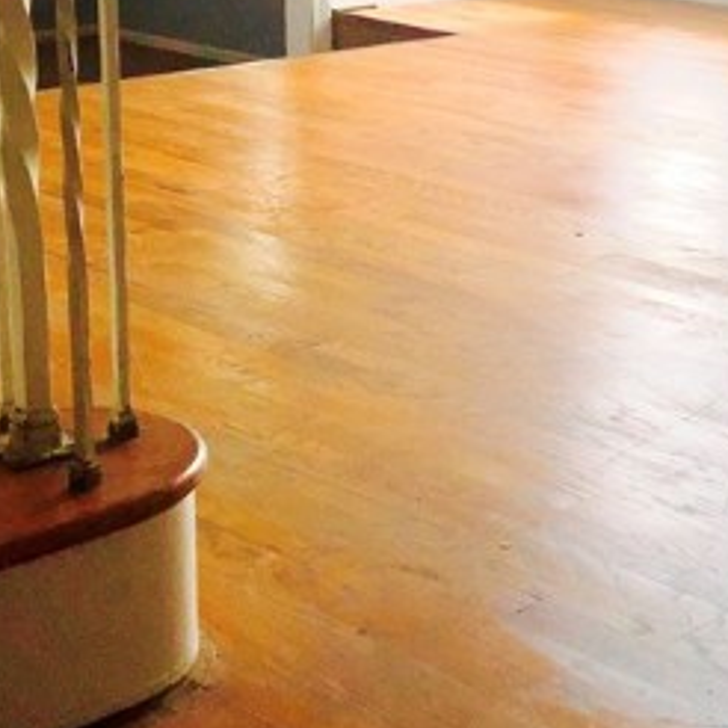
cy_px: 0
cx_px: 817
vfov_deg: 20.9
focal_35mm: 80
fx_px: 1903
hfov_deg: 20.6
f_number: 2.2
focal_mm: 4.15
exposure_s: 1/230
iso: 32
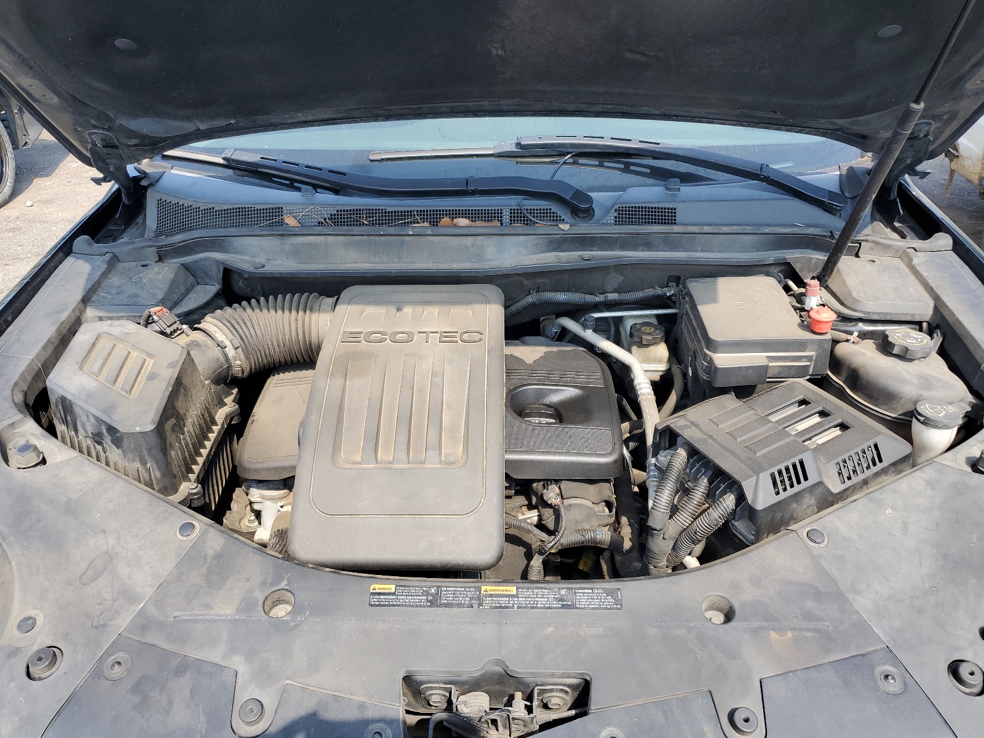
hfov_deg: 67.3
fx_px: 739
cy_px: 369
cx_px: 492
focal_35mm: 26
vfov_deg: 53.1
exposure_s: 1/526
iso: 50
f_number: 1.5
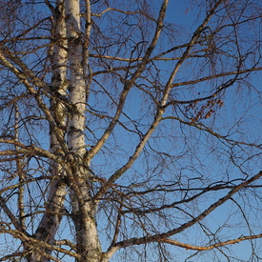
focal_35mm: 83
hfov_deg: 20.8
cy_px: 316
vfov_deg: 19.6
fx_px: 711
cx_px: 76
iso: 100
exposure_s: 1/800
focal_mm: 18.3
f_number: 2.8
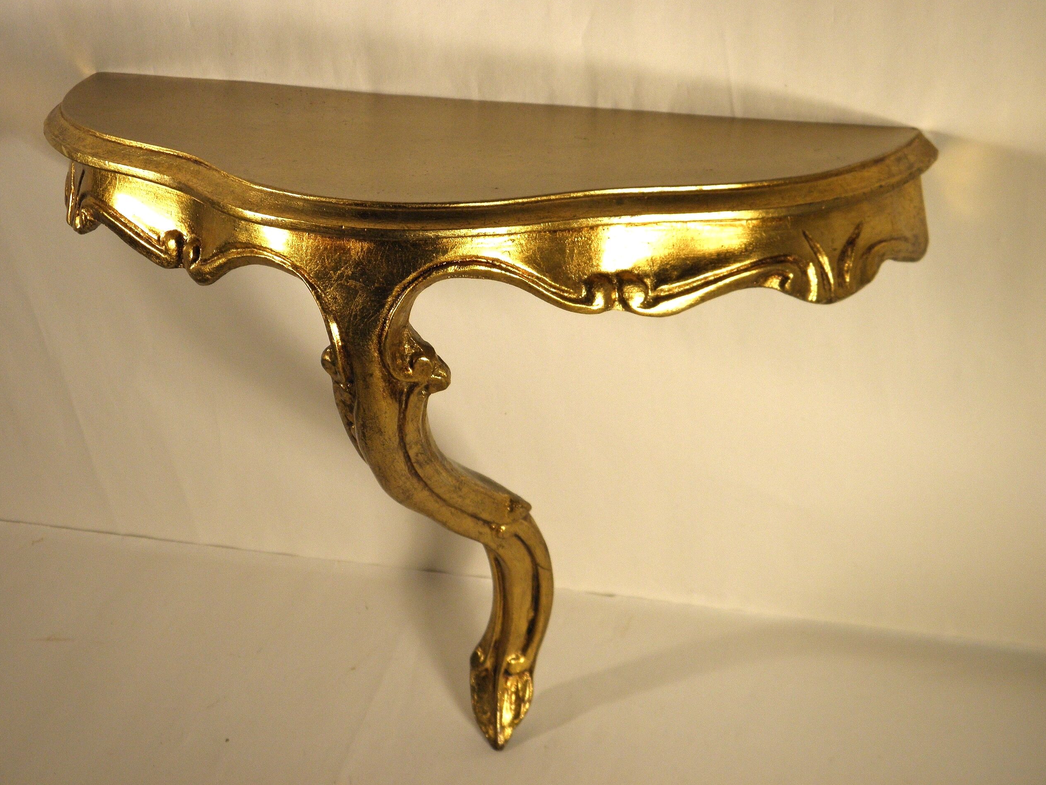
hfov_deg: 32.2
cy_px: 395
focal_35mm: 60
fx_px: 1813
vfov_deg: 24.4
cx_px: 524
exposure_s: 1/80
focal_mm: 10.6
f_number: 4.1
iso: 100
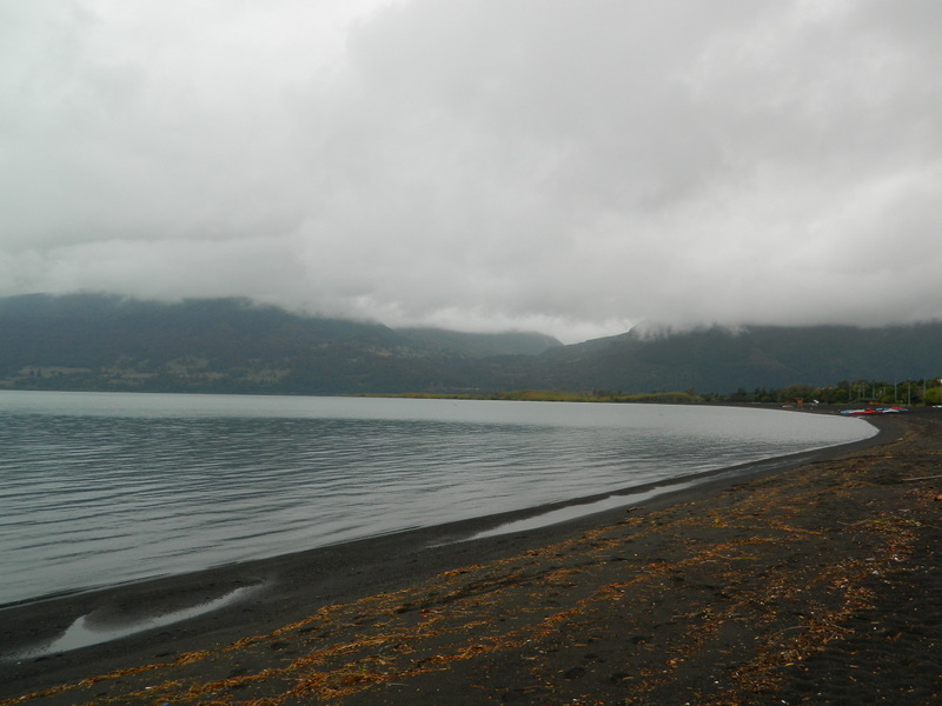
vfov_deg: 40.7
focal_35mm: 35
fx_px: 952
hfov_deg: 52.6
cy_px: 353
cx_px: 471
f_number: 3.3
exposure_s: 1/80
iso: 80
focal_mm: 6.2
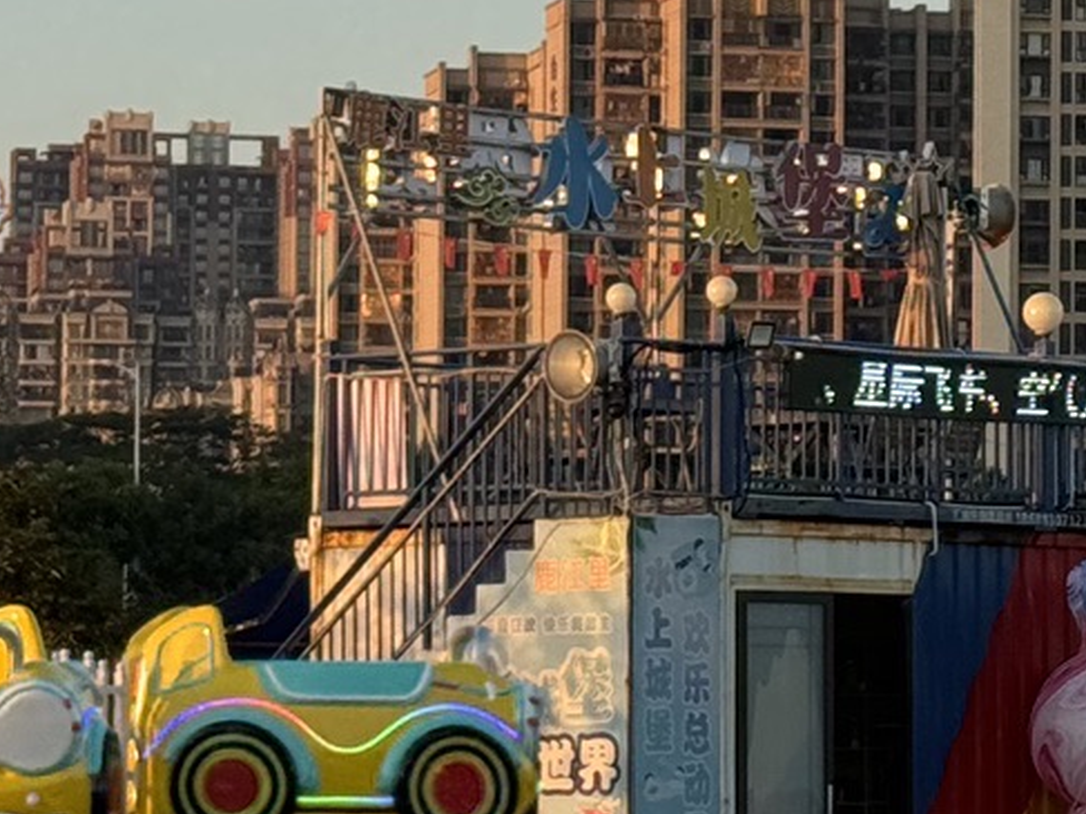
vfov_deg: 7.5
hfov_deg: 9.9
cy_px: 332
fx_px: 6179
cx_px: 1195
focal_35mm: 197
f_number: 1.78
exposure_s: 1/913
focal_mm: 6.76
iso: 64
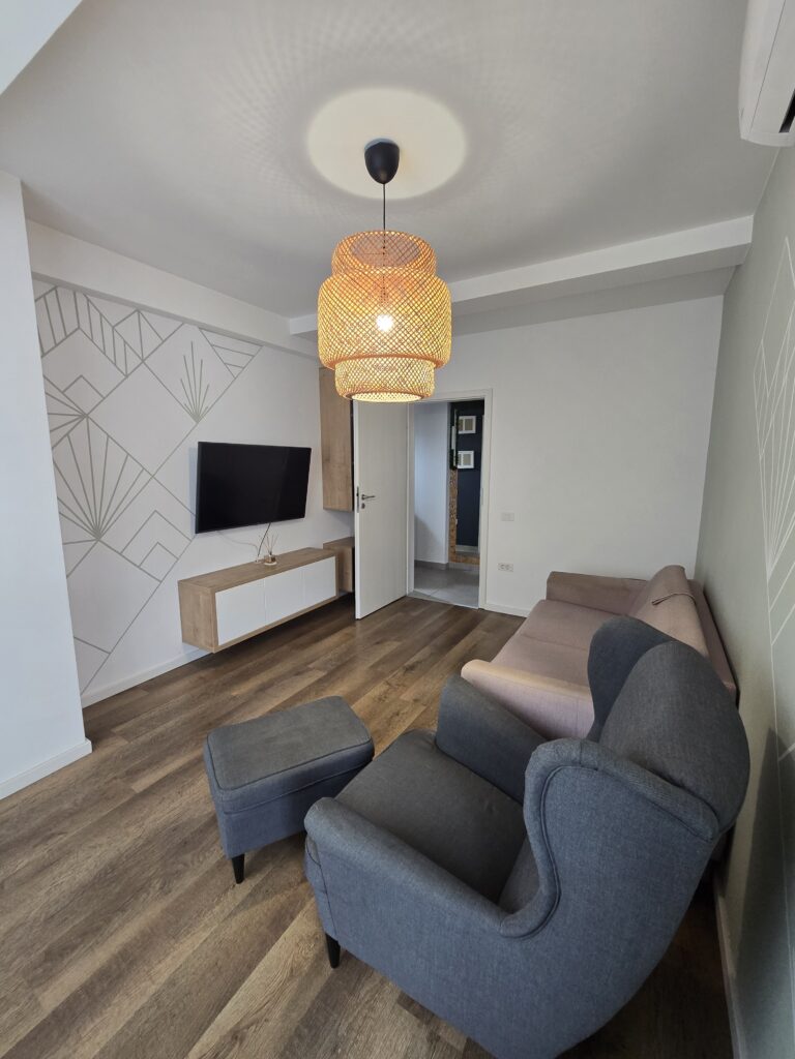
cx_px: 398
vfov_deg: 106.2
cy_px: 530
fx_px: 398
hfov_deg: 89.9
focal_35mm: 13
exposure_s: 1/50
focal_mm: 2.2
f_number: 2.2
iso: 200
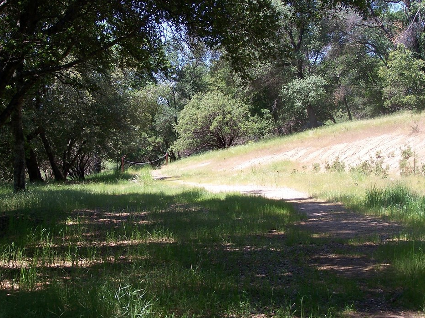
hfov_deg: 34.4
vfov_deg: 26.1
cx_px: 205
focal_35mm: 56
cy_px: 174
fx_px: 687
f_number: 3.2
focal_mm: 8.5
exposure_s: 1/350
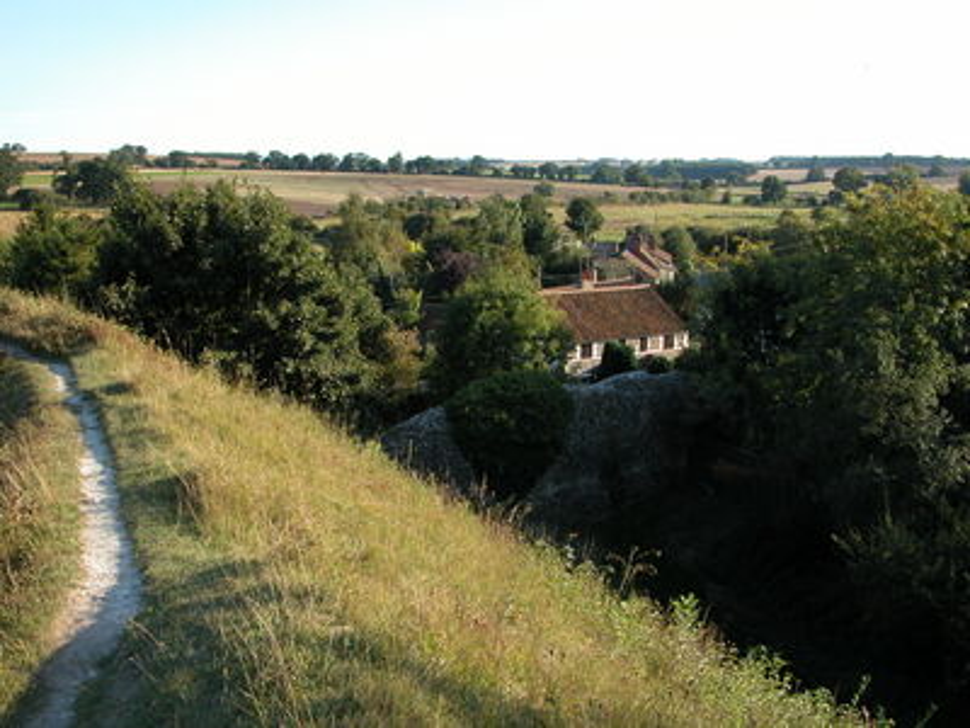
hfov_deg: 50.1
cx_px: 485
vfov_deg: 38.7
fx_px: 1037
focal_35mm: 37
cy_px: 364
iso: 100
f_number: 5.1
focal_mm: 9.5
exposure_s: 1/171
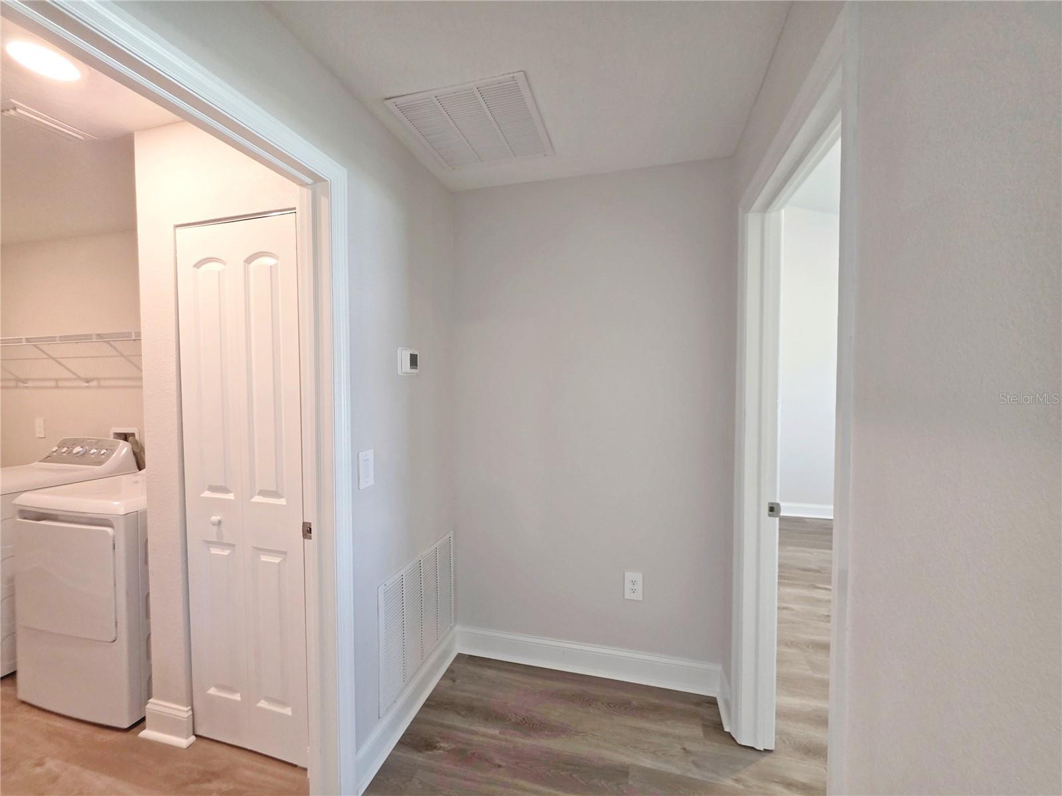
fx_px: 399
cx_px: 531
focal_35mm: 13
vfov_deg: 89.9
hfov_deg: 106.2
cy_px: 398
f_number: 1.9
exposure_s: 1/120
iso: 250
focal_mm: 2.2
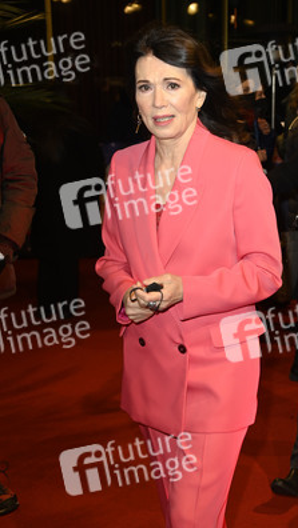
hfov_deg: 21.8
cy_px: 264
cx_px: 167
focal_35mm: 55
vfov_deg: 37.8
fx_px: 772
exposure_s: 1/250
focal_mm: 52
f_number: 6.3
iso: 500
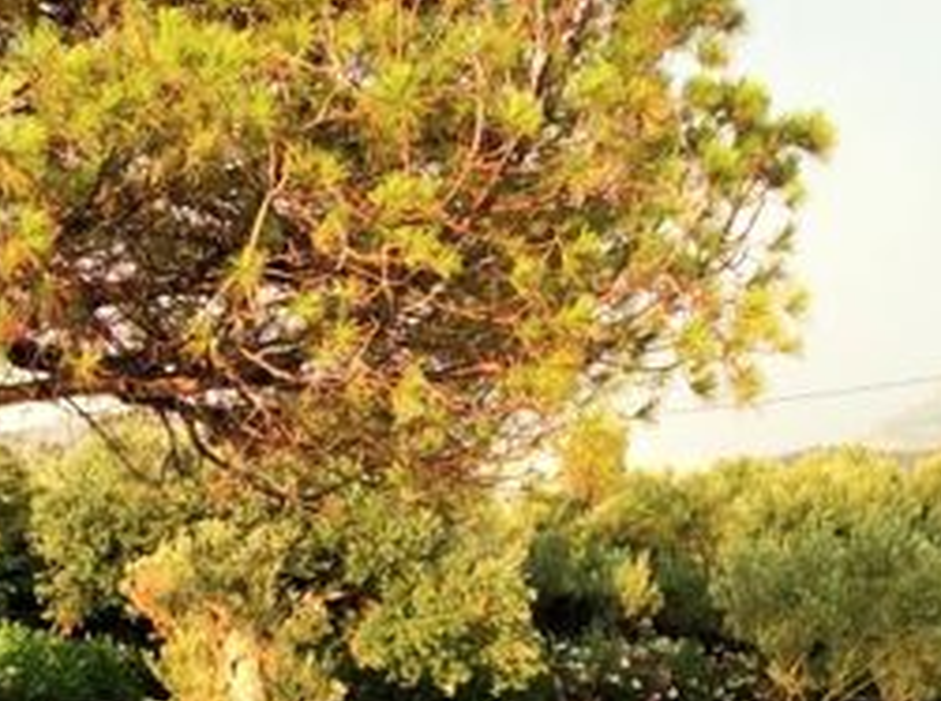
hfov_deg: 21.5
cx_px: 182
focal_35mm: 90
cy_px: 619
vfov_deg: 16.2
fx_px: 2441
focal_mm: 3.3
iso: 32
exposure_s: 1/400
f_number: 2.4
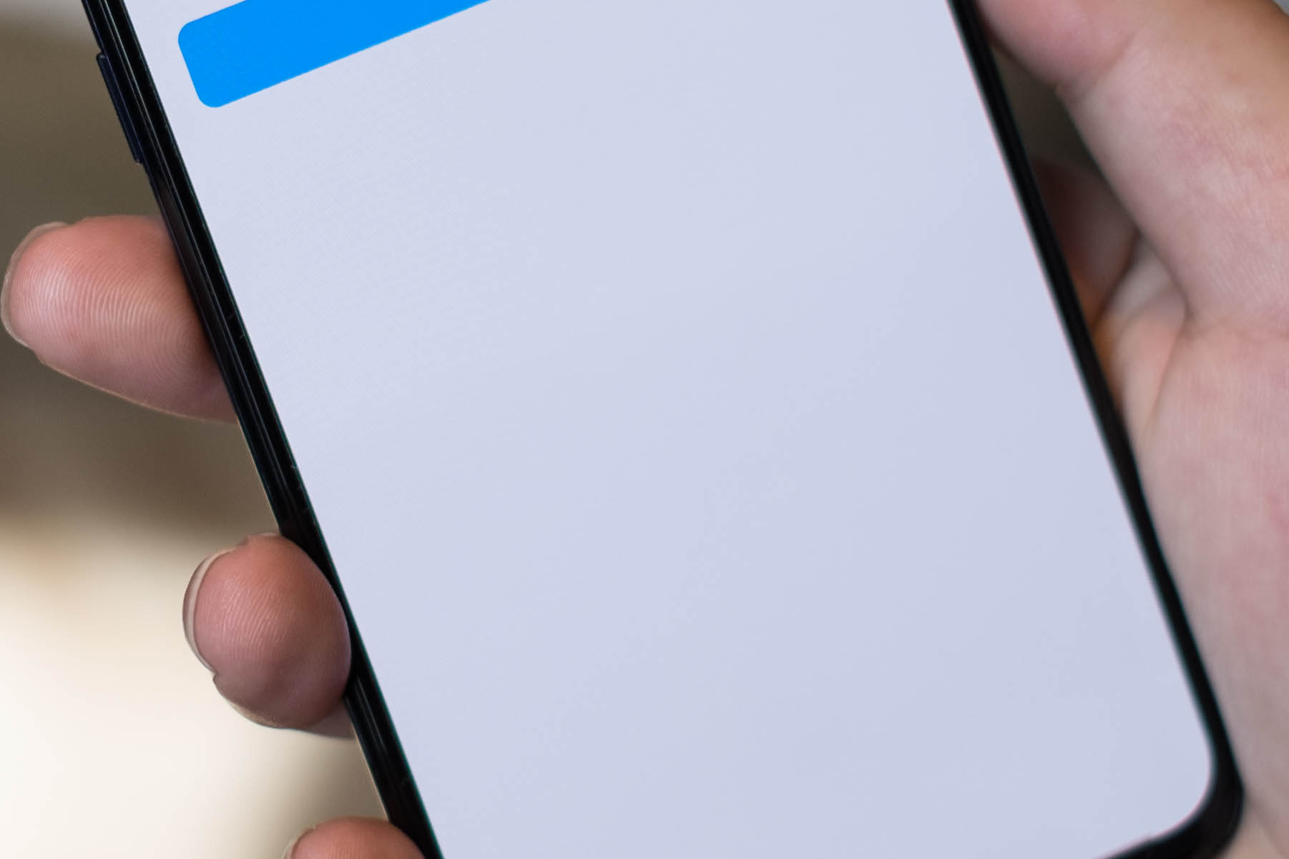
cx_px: 395
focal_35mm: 144
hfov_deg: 14.2
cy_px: 229
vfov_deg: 9.5
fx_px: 5155
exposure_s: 1/180
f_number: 2.2
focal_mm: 35
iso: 200
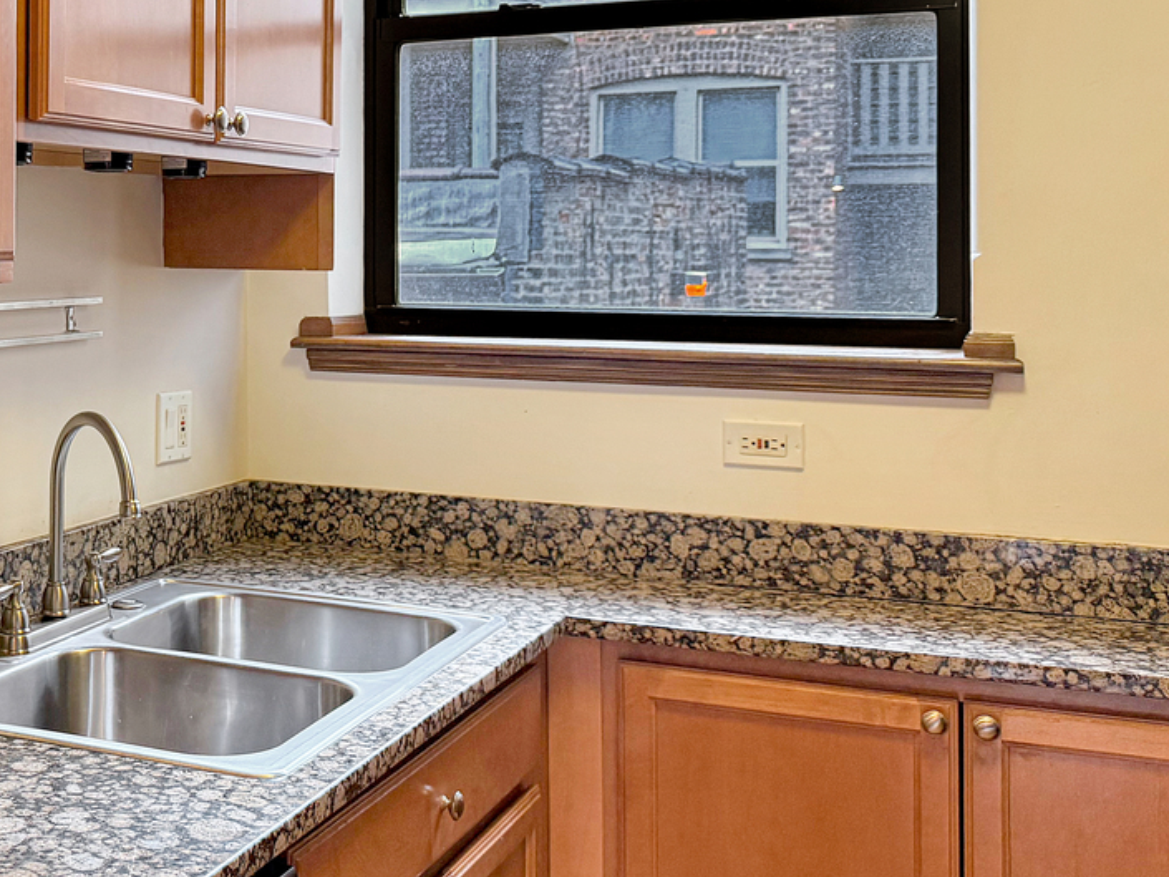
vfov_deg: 29.4
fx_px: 1655
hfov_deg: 36.2
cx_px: 85
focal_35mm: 49
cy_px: 257
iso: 400
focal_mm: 6.76
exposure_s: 1/120
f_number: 1.78
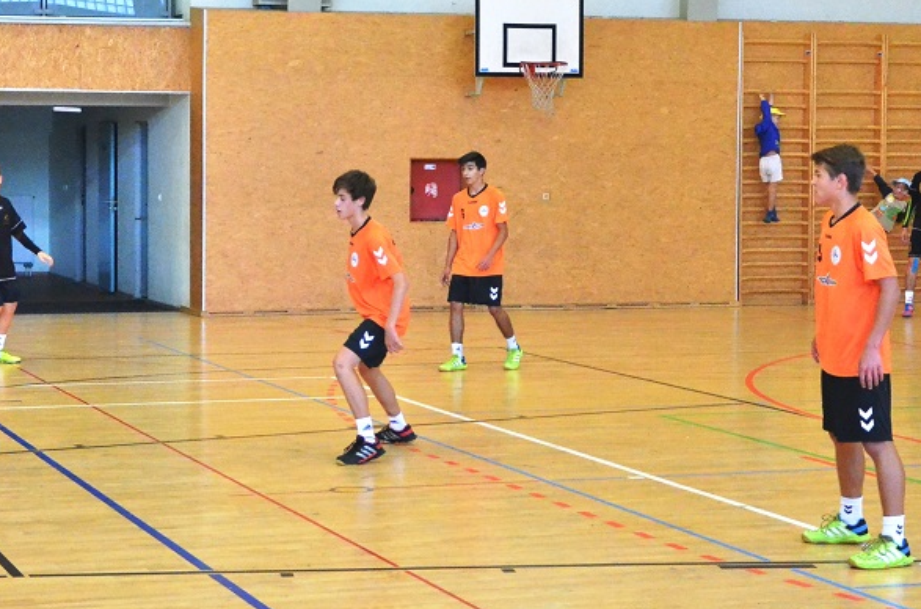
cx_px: 356
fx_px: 2347
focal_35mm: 92
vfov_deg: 14.8
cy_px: 231
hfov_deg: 22.2
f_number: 4.2
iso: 5600
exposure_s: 1/640
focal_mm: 30
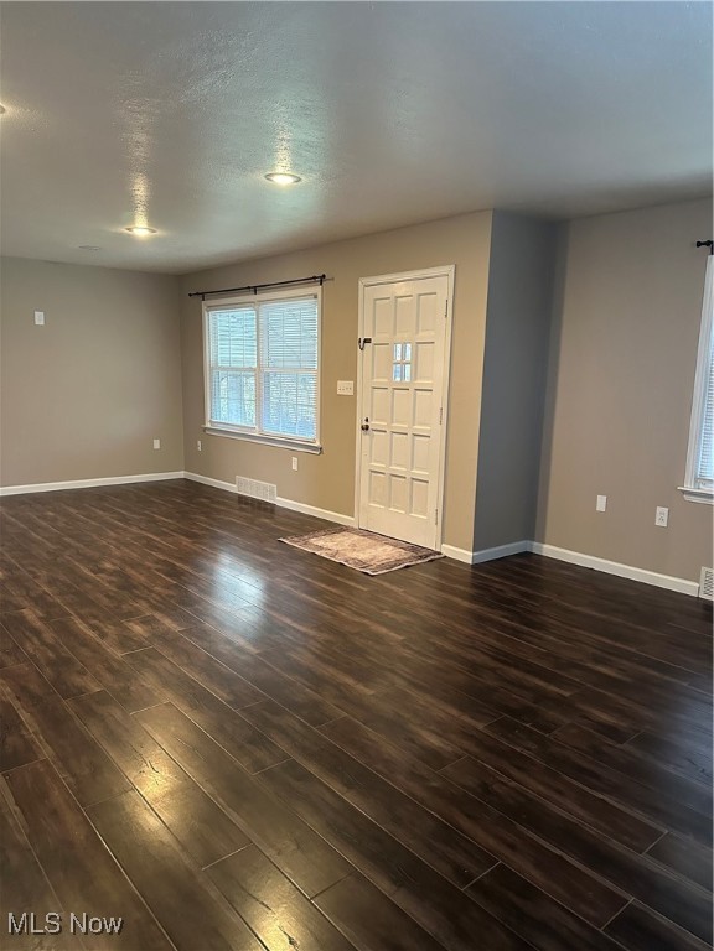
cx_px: 357
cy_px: 476
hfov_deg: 56.8
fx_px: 660
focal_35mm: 24
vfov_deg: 71.6
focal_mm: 6.86
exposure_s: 1/60
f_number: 1.78
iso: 640
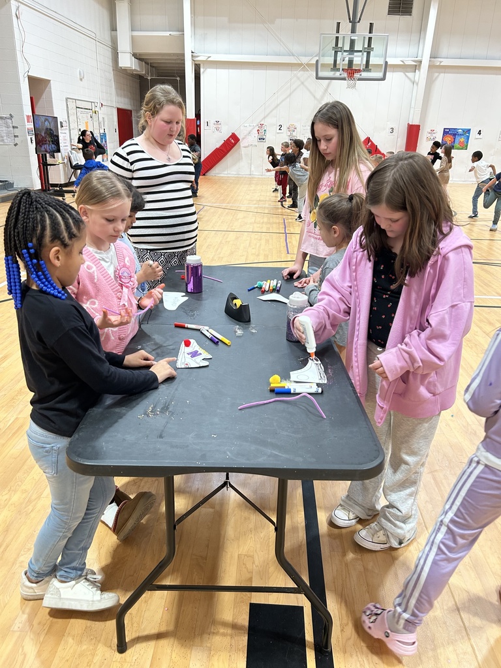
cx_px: 250
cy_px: 334
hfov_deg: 53.1
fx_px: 502
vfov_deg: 67.3
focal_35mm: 26
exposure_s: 1/120
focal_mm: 5.7
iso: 125
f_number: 1.5
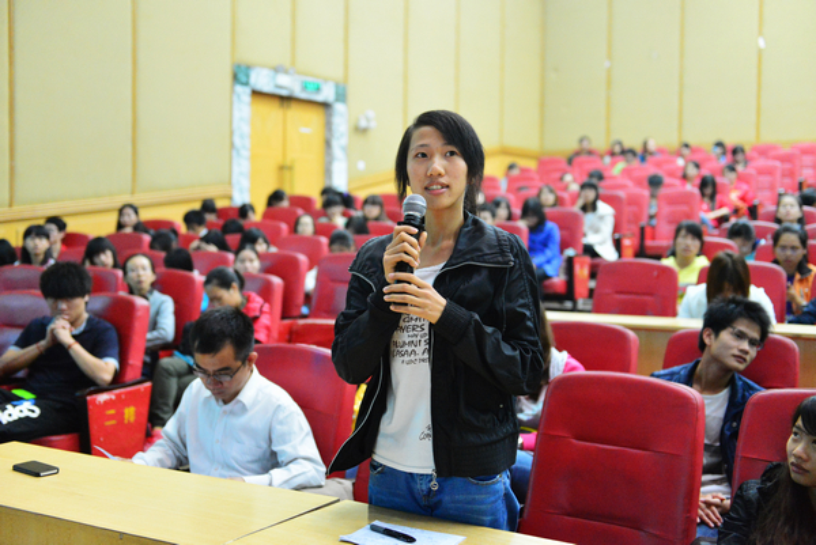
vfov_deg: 31.9
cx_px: 408
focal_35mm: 42
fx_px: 953
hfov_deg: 46.4
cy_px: 272
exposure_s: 1/80
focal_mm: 42
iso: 6400
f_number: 2.8
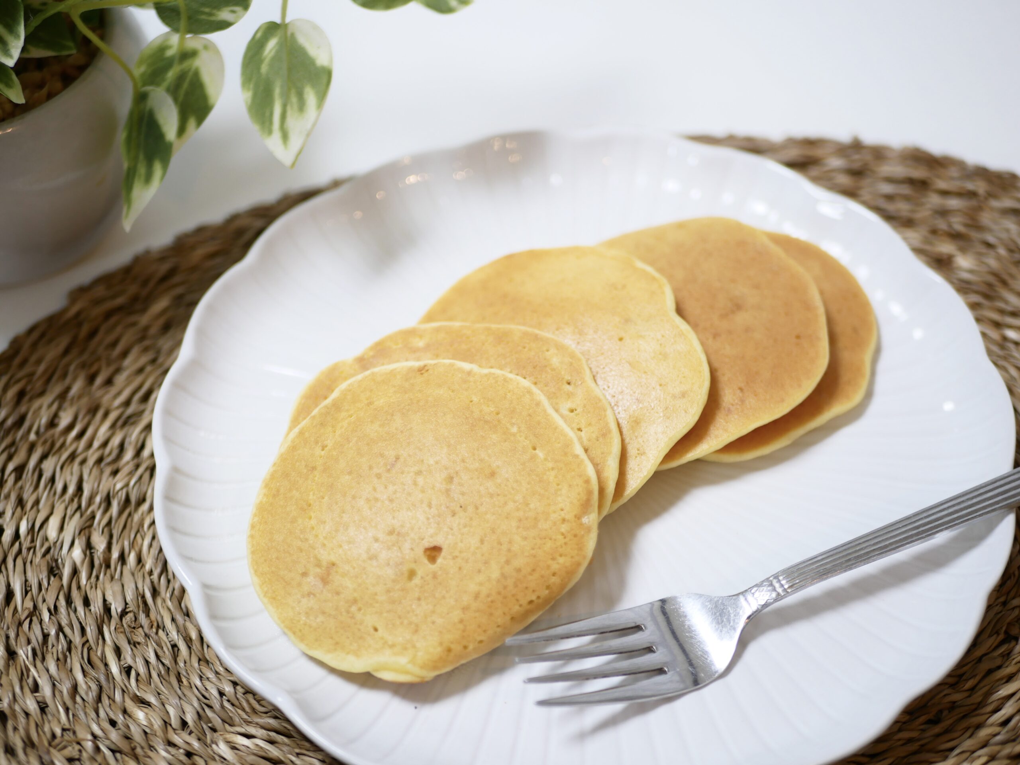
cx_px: 510
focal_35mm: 50
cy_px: 382
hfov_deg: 38.2
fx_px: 1474
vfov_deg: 29.1
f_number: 1.7
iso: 200
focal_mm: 25
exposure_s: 1/80
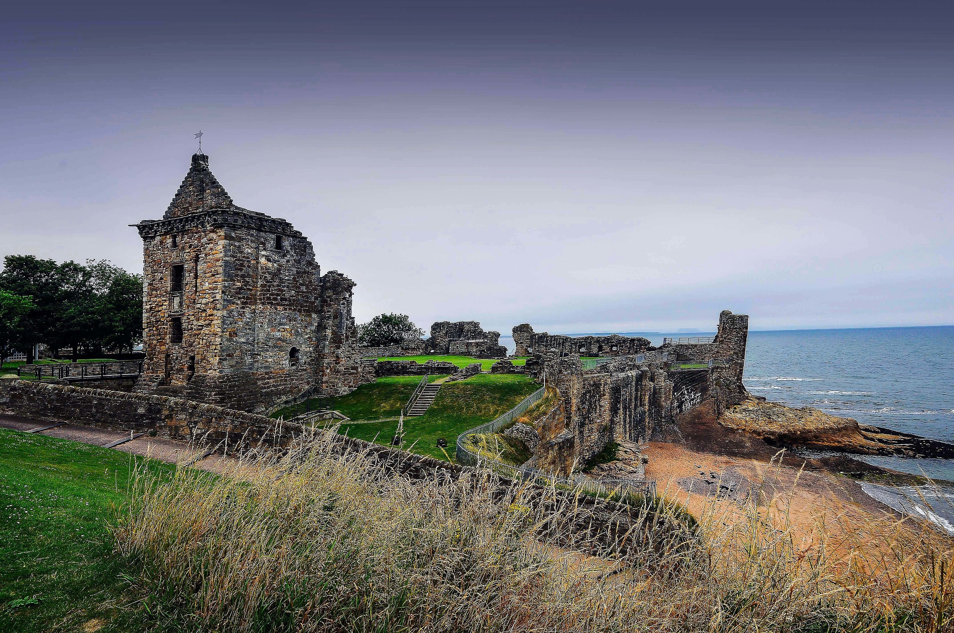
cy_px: 316
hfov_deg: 85.5
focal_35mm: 20
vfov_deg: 63.1
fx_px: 516
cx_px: 477
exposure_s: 1/60
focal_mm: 13
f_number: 14
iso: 250
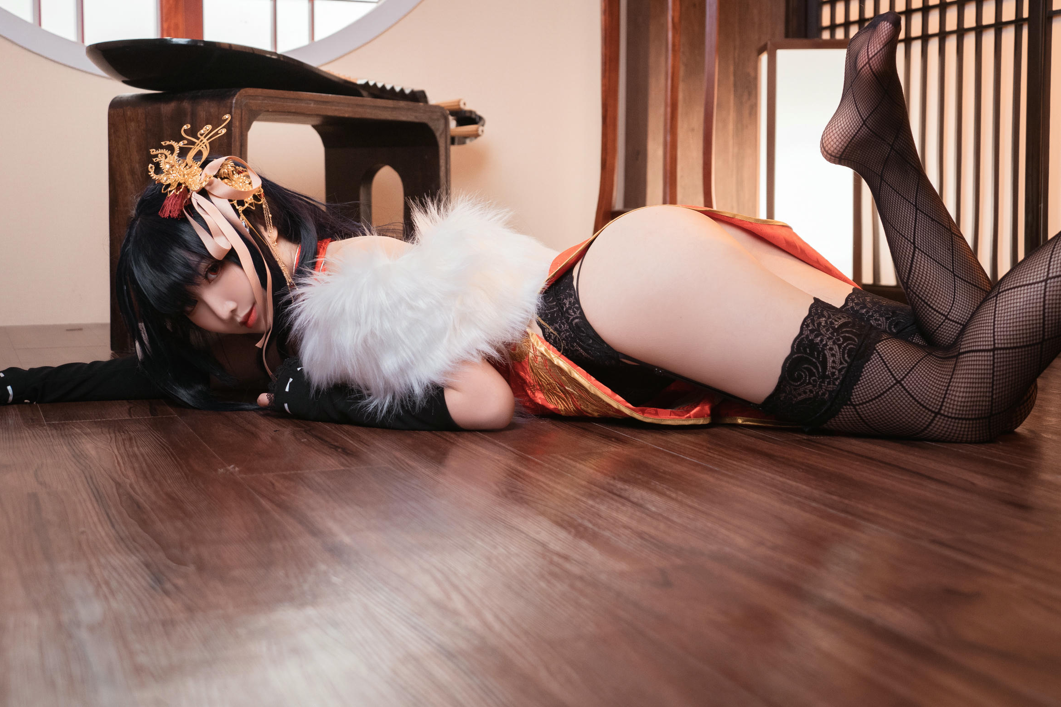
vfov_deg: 27.4
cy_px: 266
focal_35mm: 49
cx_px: 569
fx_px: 1444
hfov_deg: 40.3
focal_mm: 38
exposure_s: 1/80
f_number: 4
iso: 1250
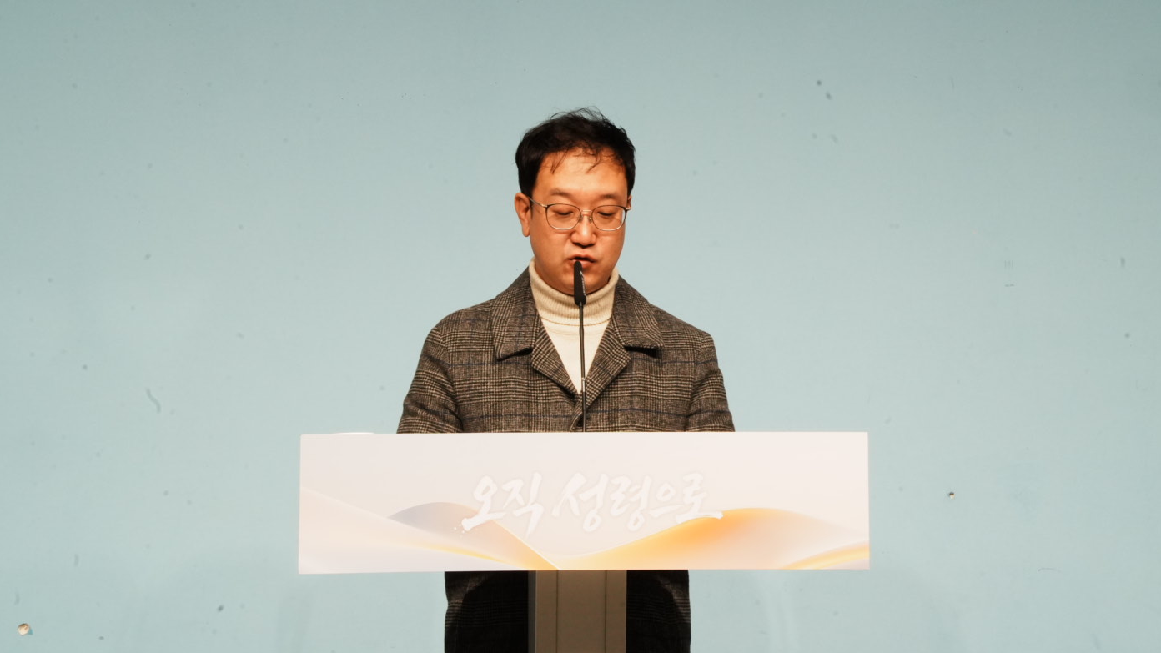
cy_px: 244
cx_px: 643
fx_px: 6742
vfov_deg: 5.5
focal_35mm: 219
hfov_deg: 9.8
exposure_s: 1/60
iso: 2500
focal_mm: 180
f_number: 22
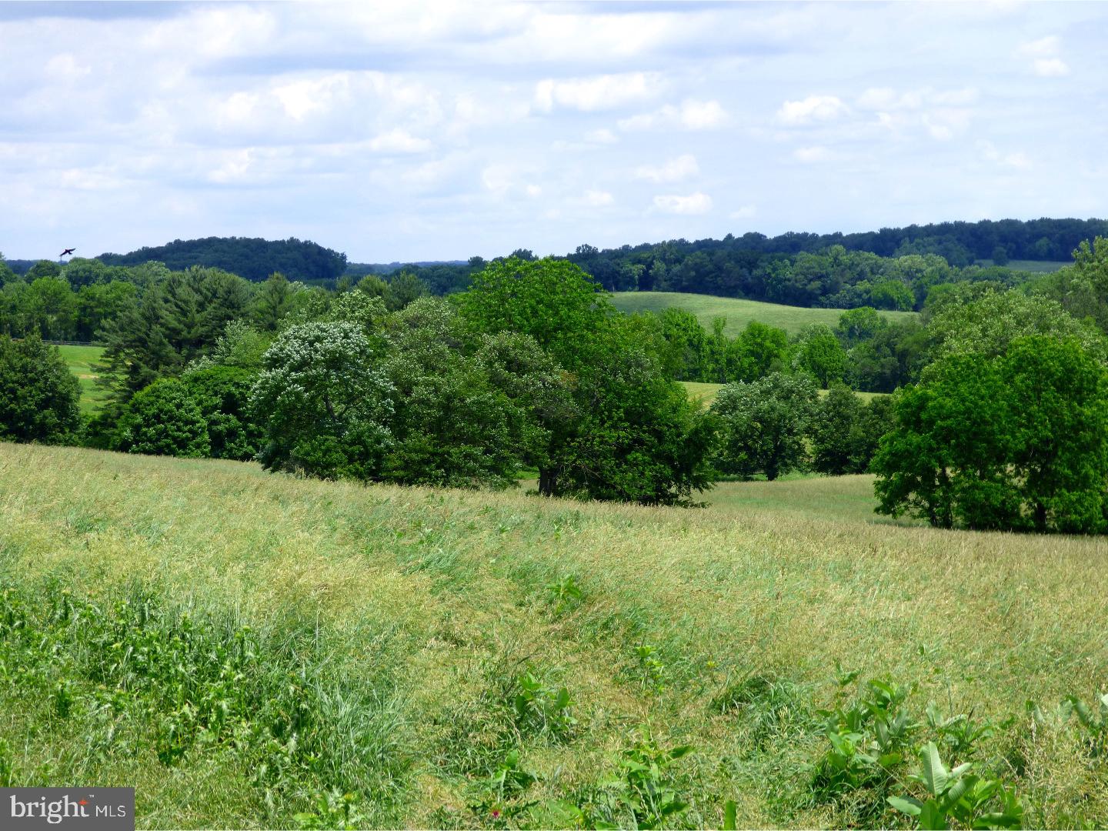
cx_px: 554
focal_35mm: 83
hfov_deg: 23.6
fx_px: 2657
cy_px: 416
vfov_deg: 17.8
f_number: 4.5
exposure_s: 1/500
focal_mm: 13.94
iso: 100
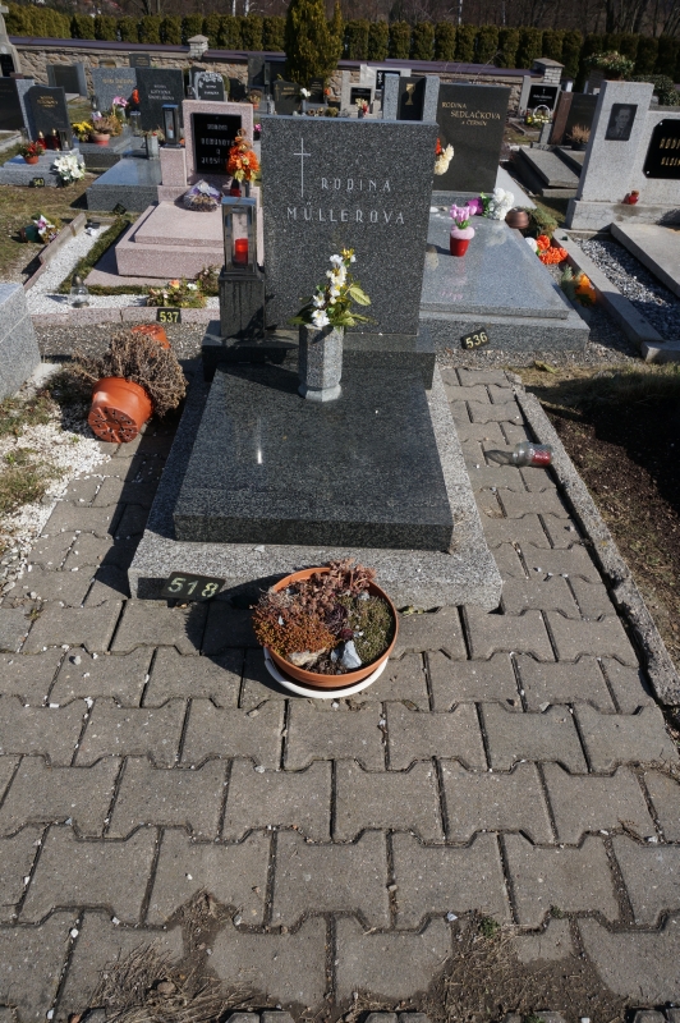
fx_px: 681
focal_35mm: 24
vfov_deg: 73.8
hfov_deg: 53.1
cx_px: 340
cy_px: 512
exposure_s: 1/250
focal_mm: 16
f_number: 9
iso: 100
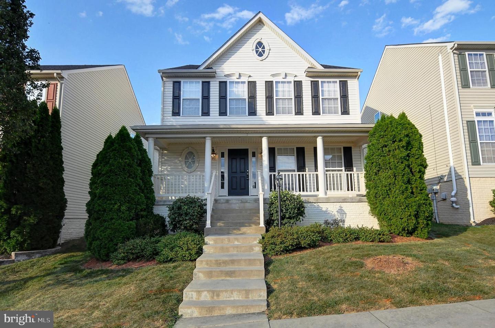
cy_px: 164
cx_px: 248
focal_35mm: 21
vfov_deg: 59.4
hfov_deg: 81.3
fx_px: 288
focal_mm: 14
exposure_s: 1/400
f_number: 8
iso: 800
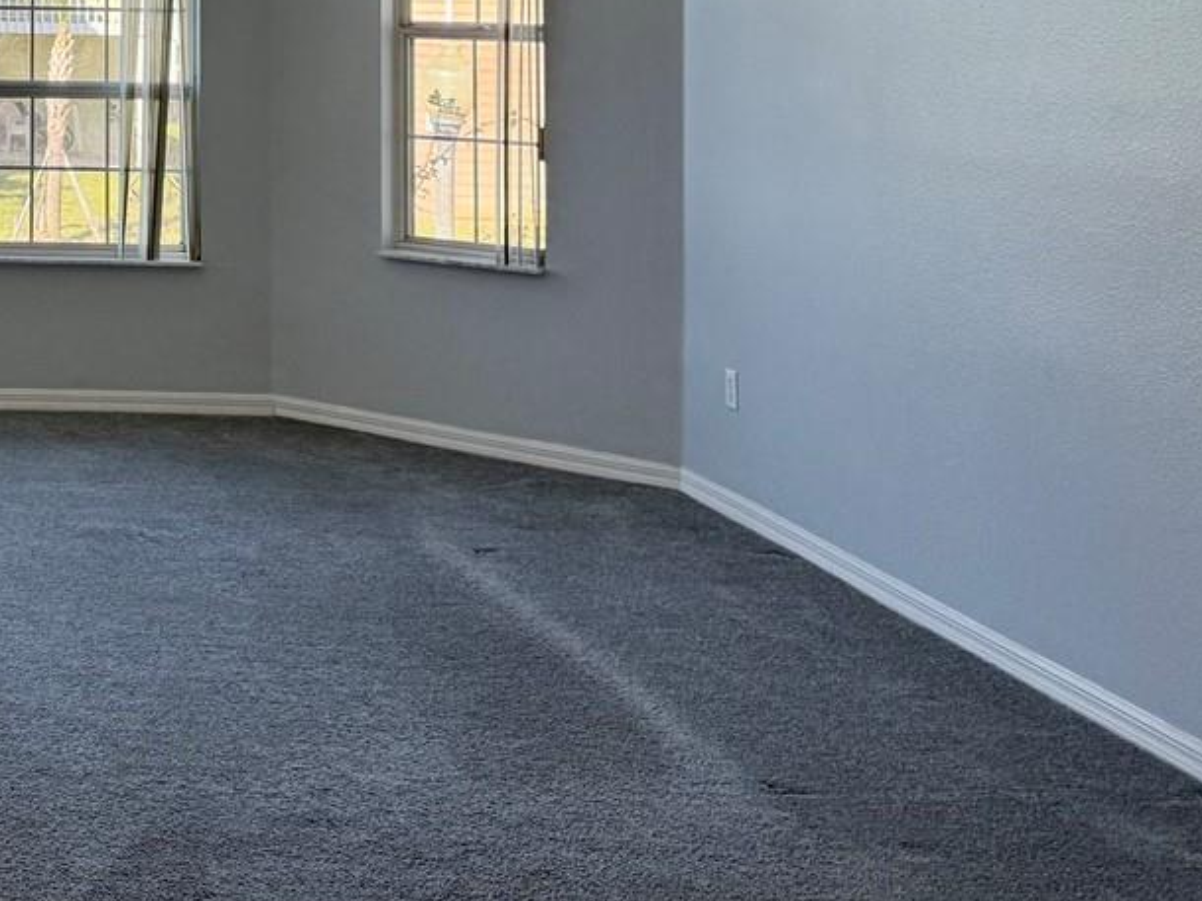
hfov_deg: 27.4
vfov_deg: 22.0
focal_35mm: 63
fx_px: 2187
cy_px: -103
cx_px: -205
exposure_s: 1/481
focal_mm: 6.76
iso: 100
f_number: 1.78
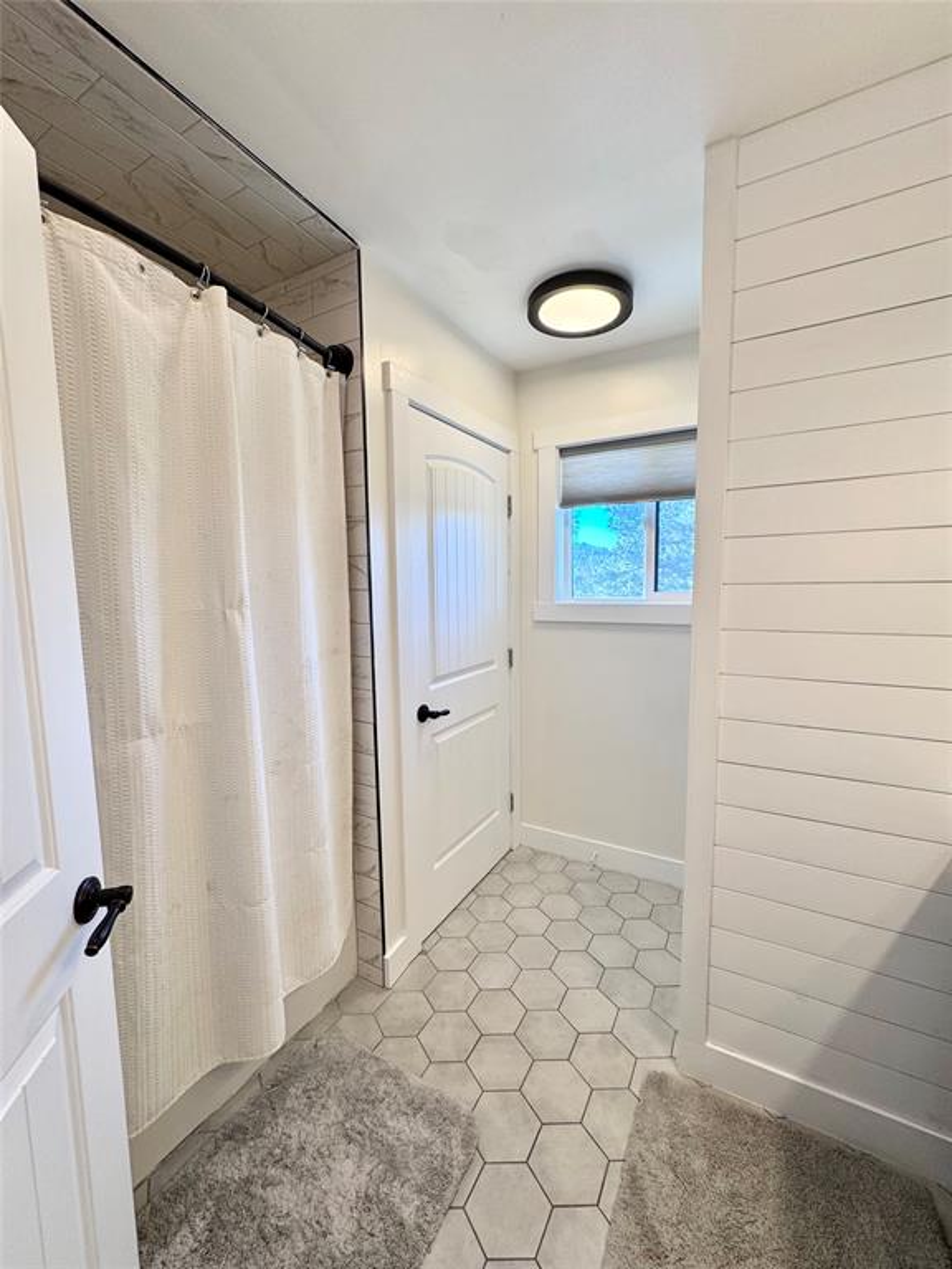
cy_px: 634
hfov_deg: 85.7
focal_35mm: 14
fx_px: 513
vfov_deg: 102.1
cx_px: 476
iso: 50
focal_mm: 2.22
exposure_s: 1/120
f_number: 2.2
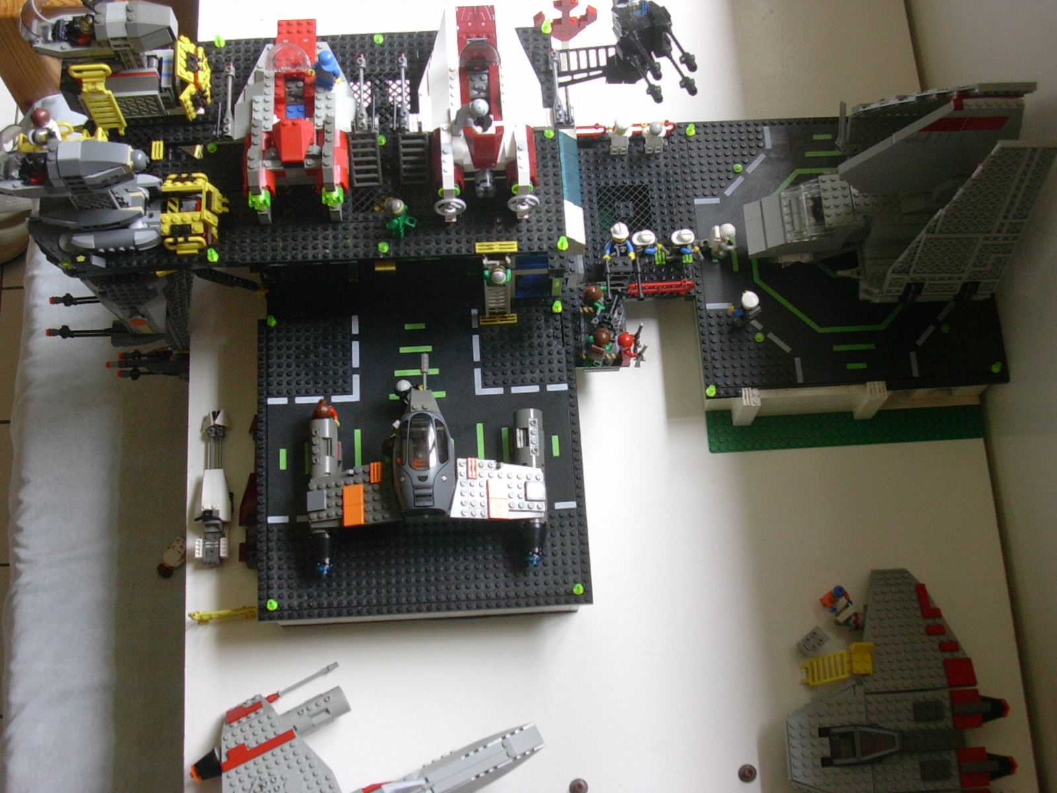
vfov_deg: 32.2
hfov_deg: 42.1
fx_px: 1374
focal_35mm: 45
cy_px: 396
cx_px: 528
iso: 70
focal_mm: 6.7
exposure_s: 1/35.9
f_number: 2.9
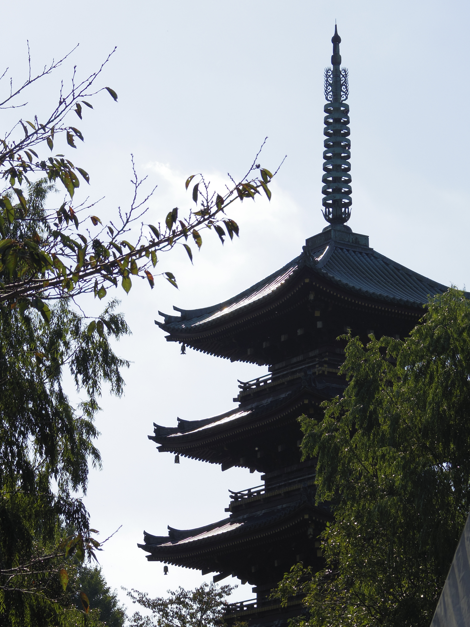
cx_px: 235
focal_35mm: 121
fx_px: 2191
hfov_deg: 12.2
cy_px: 314
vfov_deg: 16.3
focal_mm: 21.8
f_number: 5.6
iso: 100
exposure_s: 1/1000
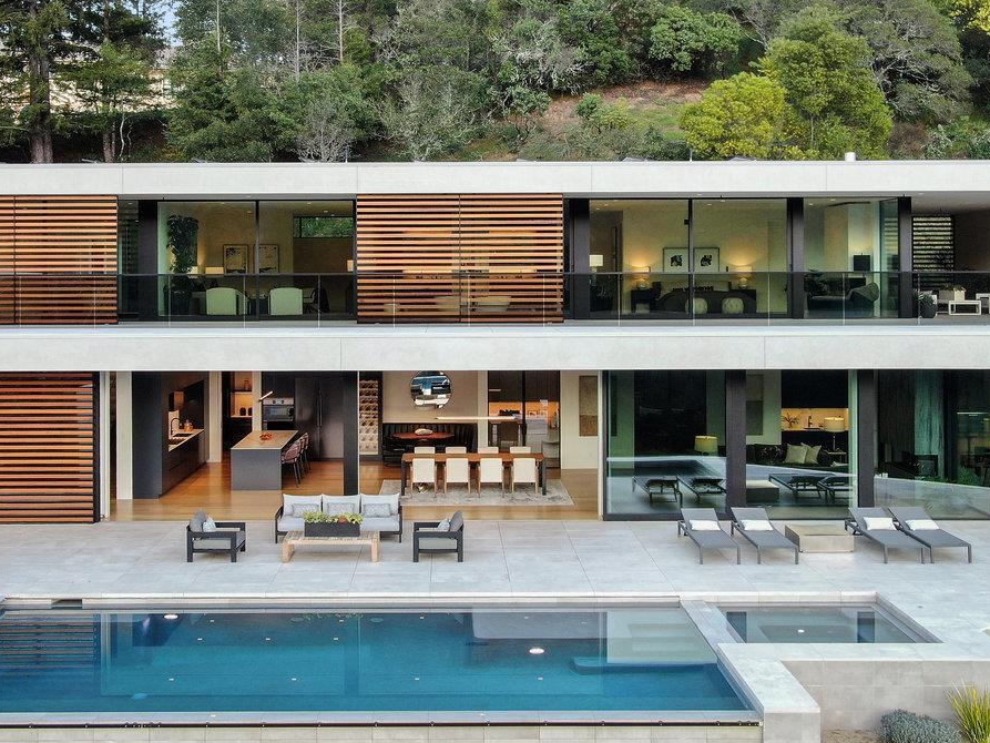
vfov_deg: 33.4
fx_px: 1230
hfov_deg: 43.8
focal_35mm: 43
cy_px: 266
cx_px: 446
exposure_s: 1/50
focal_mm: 5.45
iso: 100
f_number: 3.1
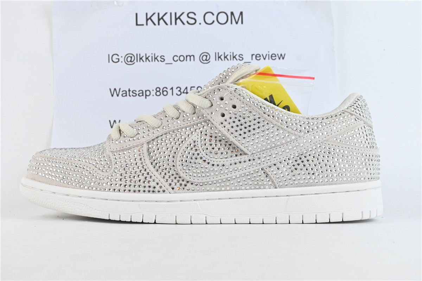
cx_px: 211
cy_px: 140
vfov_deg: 25.8
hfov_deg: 37.9
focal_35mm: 52
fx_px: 615
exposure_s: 1/125
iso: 1250
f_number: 9
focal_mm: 35
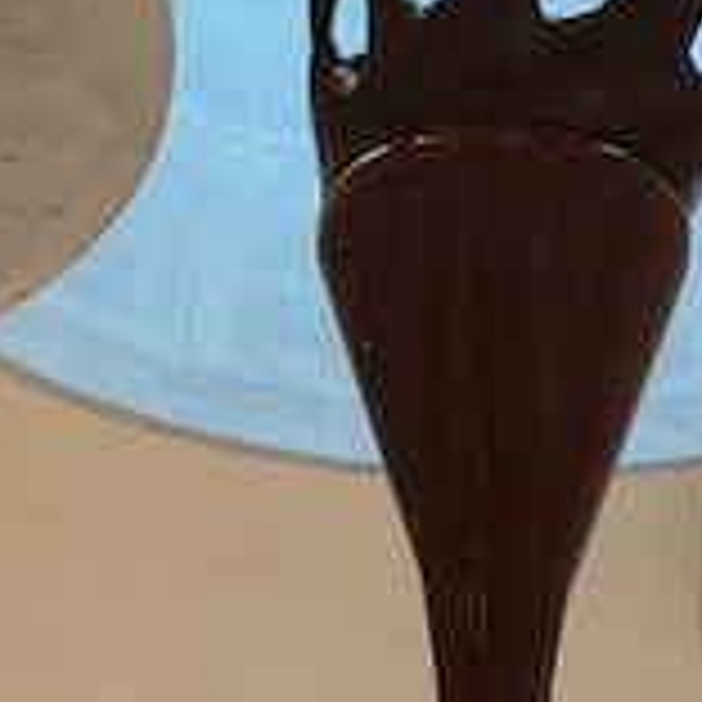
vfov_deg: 9.7
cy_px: 1098
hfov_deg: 10.0
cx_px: 495
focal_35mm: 174
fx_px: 3992
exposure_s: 1/100
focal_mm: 6.76
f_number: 1.78
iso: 125
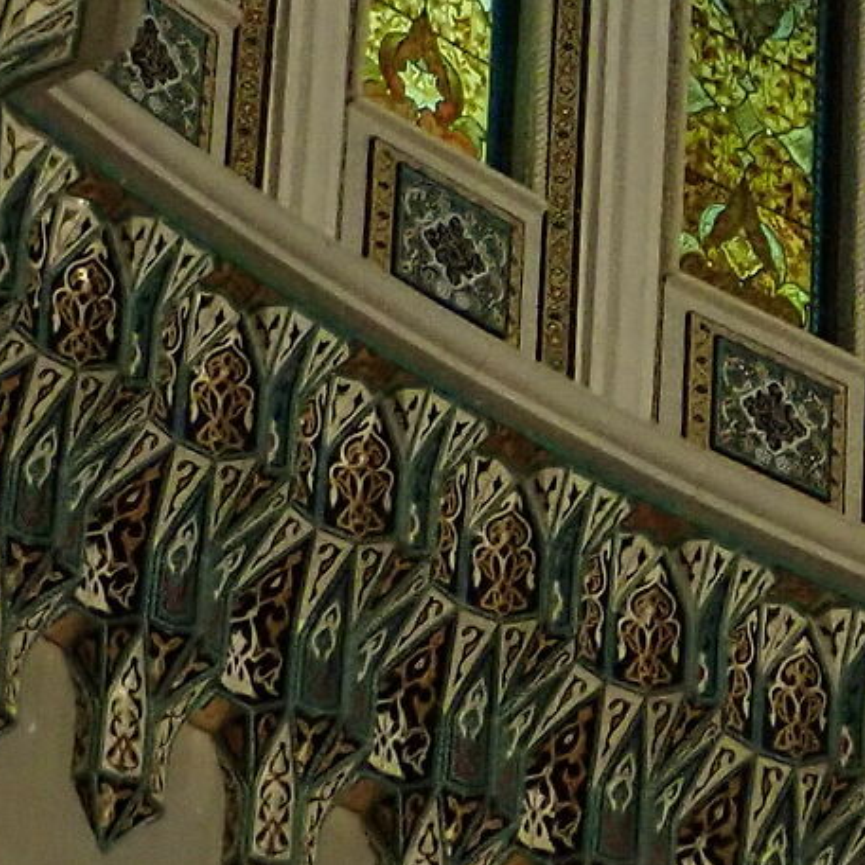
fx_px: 10489
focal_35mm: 371
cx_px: 1334
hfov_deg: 4.7
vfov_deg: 4.7
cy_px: 382
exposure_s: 1/80
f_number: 4.4
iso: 640
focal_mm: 14.41
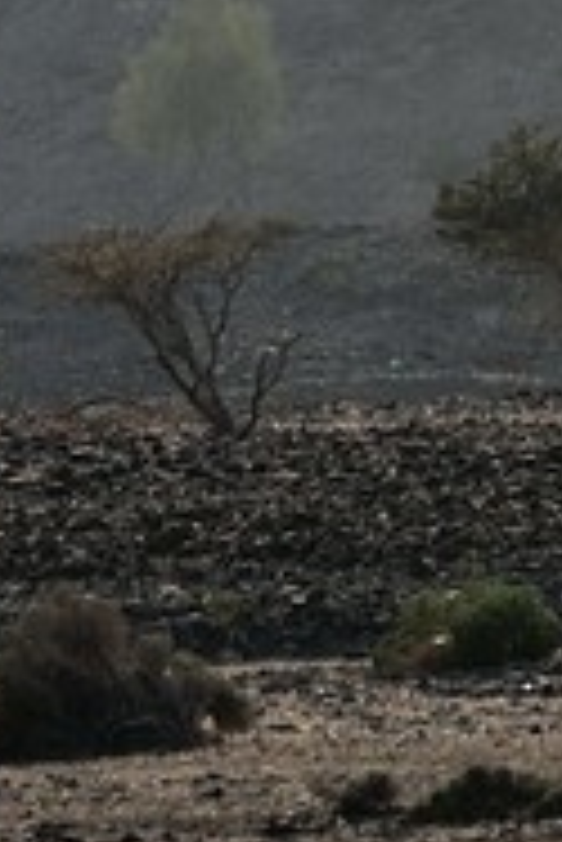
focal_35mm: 1624
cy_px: -1351
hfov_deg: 0.8
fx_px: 37956
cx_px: 2738
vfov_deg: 1.3
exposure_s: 1/2000
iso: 200
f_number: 5.6
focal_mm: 190
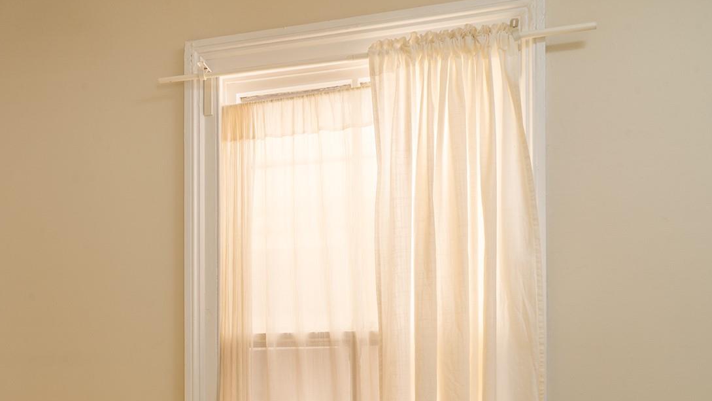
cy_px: 381
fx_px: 850
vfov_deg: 25.5
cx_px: 141
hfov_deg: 43.3
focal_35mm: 45
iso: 400
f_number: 16
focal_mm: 24
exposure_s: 6
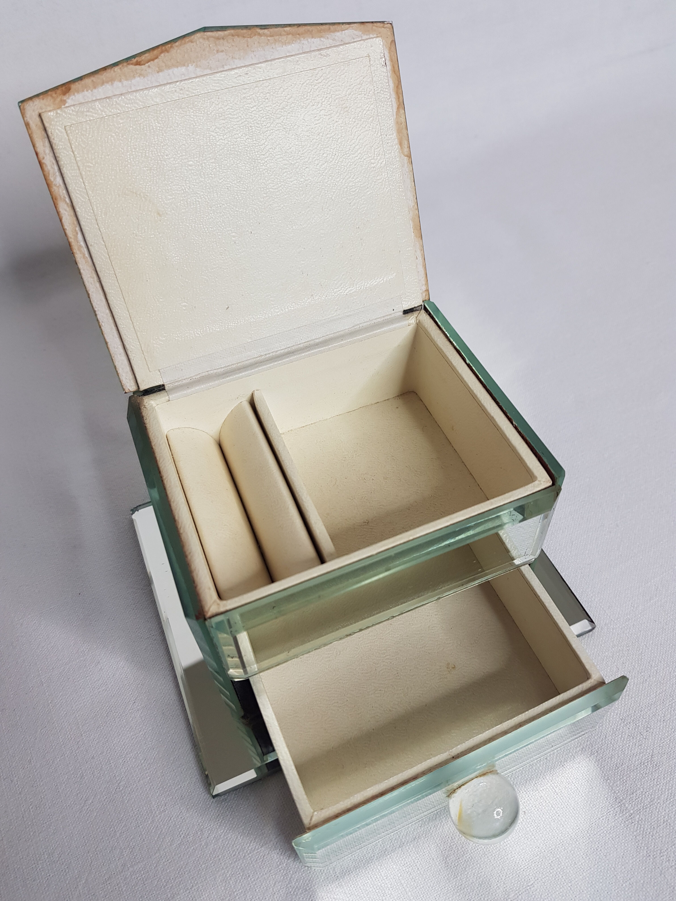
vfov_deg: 67.3
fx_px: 677
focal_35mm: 26
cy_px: 450
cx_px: 338
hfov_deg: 53.1
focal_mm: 4.2
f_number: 1.7
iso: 64
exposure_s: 1/100
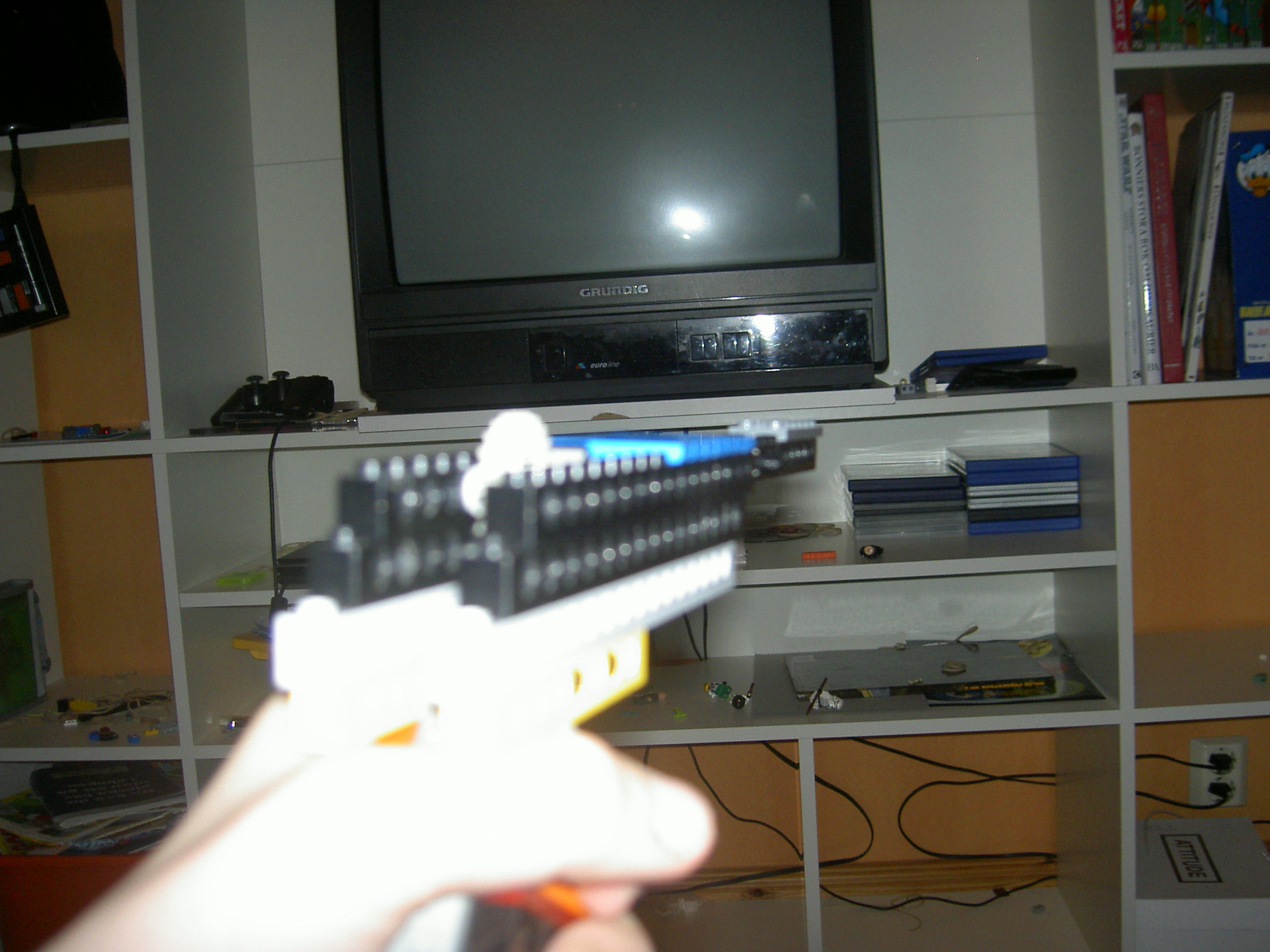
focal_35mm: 39
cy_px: 476
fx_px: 1431
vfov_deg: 36.8
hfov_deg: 47.9
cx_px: 635
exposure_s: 1/59.5
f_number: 2.8
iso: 100
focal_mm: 8
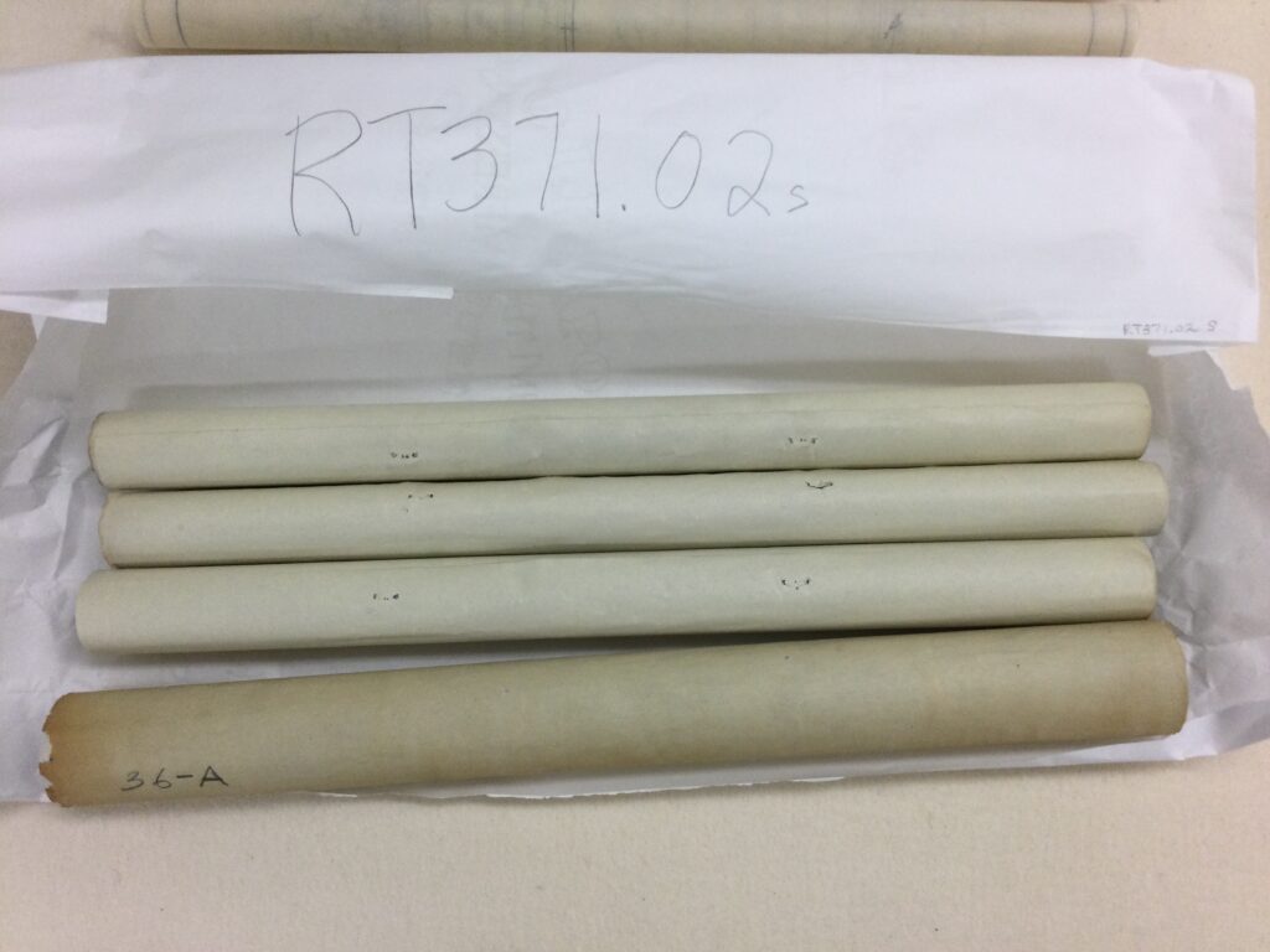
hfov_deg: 58.4
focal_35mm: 31
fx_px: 1137
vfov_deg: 45.4
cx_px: 635
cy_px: 476
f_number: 2.4
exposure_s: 1/30
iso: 25
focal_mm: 3.3
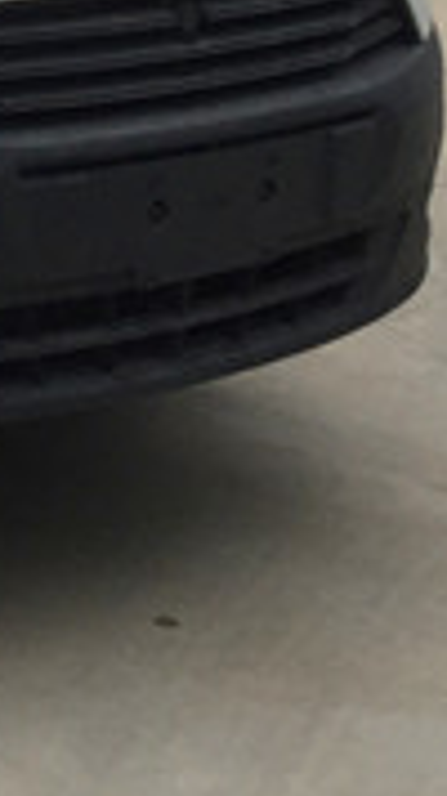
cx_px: -621
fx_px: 2847
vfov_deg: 14.6
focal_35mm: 135
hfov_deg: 8.3
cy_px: -456
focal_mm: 4.15
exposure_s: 1/1799
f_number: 2.2
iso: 32
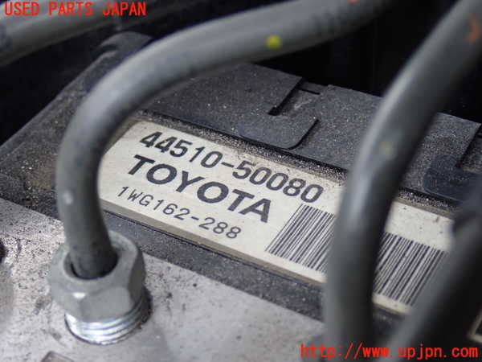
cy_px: 181
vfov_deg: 21.9
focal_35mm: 67
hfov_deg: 29.0
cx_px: 241
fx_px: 933
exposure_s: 1/60
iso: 200
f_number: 3.8
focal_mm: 11.88
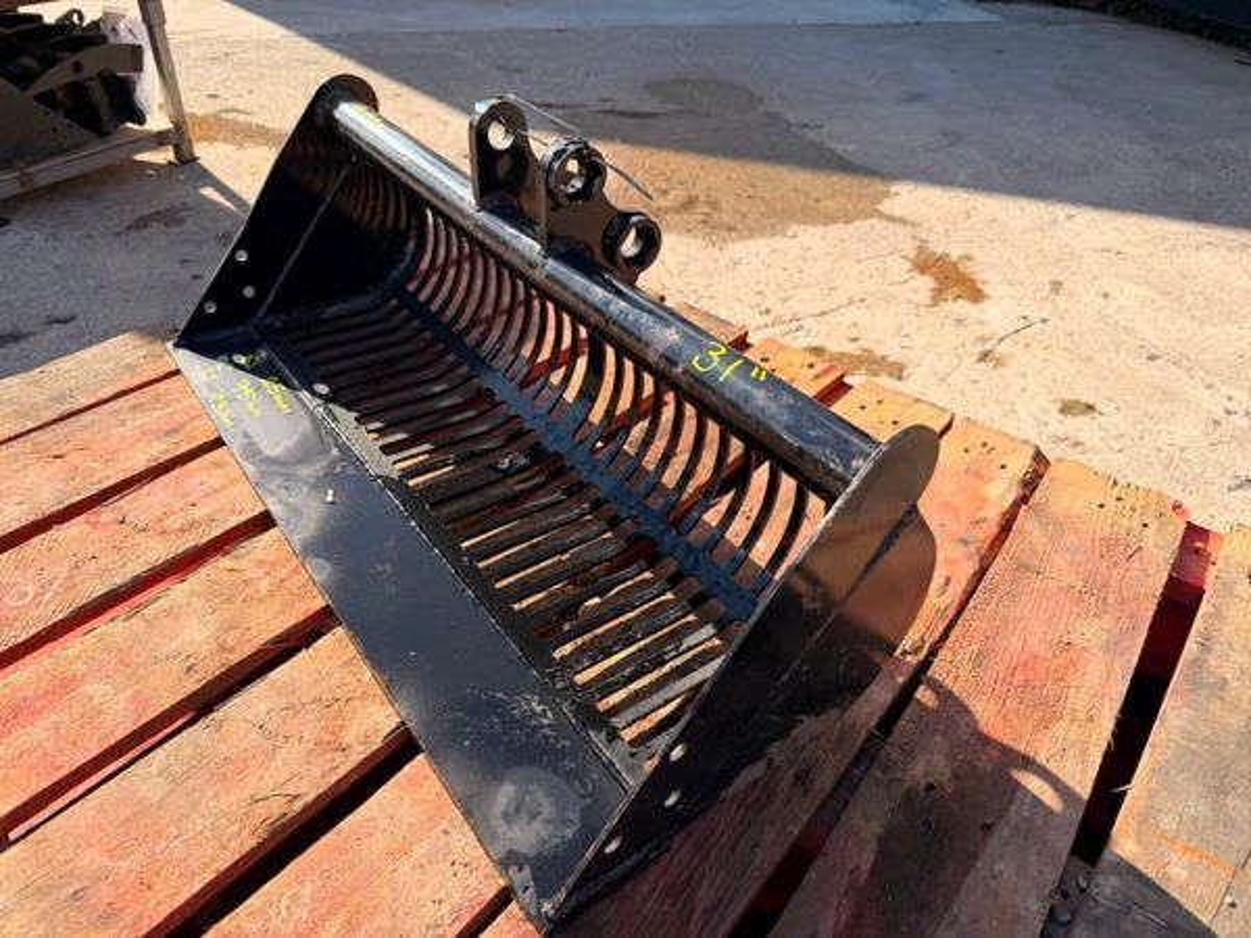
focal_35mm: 24
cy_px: 469
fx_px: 867
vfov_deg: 56.8
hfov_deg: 71.6
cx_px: 626
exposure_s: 1/2169
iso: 80
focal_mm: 6.76
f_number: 1.78
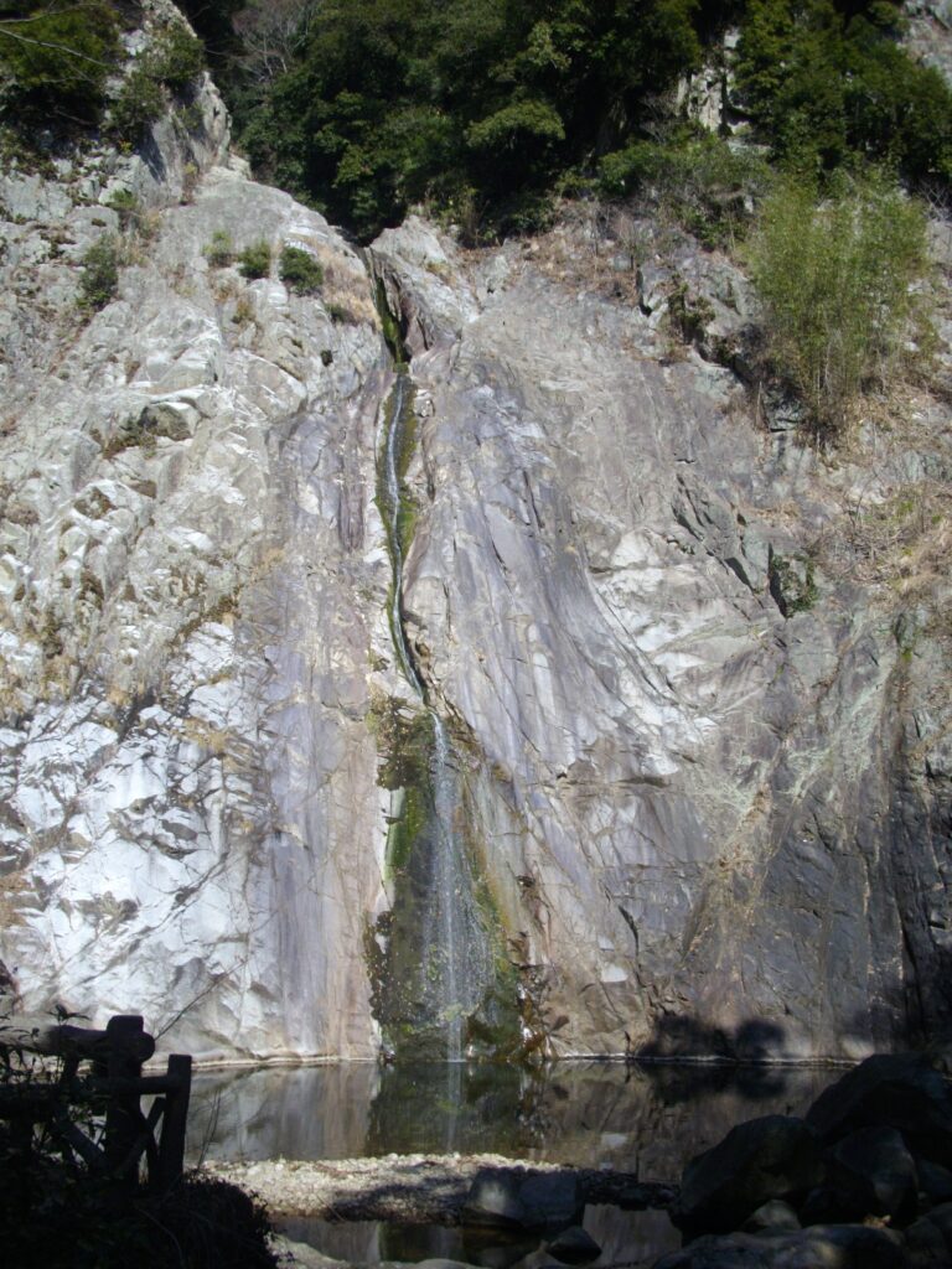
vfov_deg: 50.1
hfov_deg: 38.7
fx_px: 1357
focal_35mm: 37
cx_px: 476
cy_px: 634
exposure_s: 1/250
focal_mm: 6.2
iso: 100
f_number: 5.6
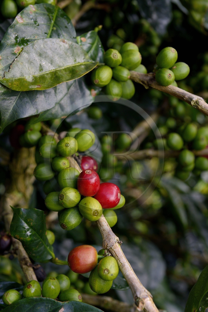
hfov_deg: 21.9
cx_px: 104
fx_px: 538
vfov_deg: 32.4
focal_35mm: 62
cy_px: 156
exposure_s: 1/80
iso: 800
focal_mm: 62
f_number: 9
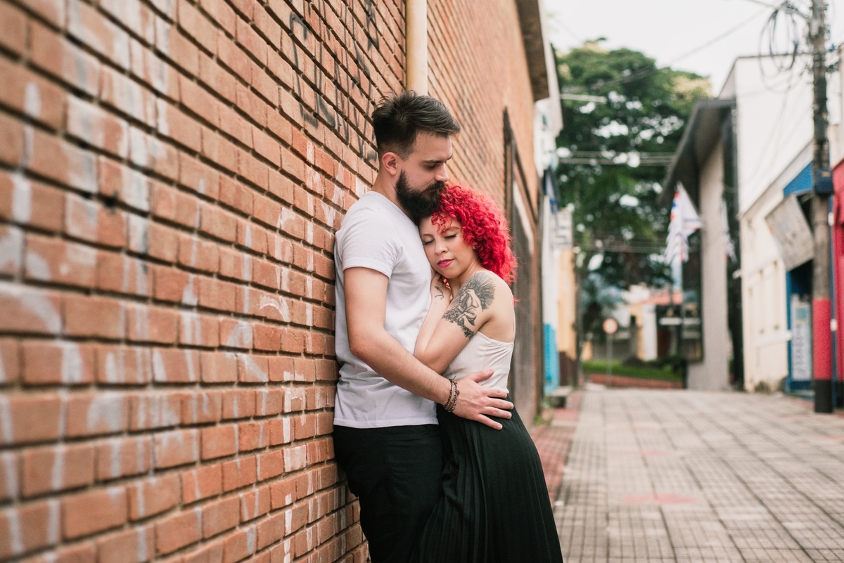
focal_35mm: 50
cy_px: 282
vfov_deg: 27.0
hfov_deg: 39.6
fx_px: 1173
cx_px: 422
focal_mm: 50
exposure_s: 1/200
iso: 800
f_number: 3.2
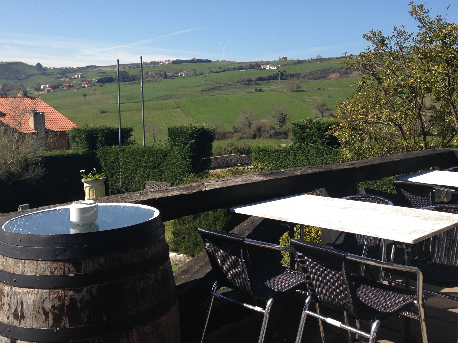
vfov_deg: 34.3
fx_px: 556
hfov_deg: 44.7
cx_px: 251
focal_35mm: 42
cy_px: 149
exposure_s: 1/1205
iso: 50
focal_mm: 4.12
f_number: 2.4
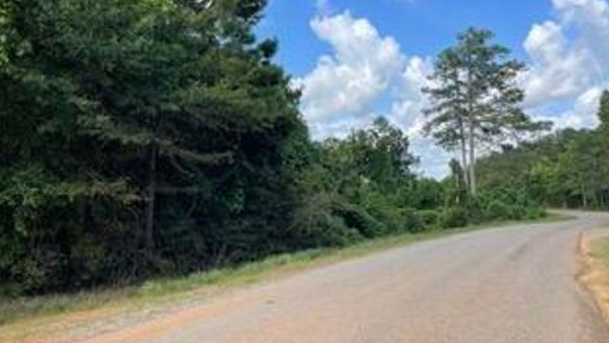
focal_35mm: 28
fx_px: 452
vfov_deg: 41.4
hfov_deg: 67.9
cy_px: 137
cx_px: 307
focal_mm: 5.1
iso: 32
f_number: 1.6
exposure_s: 1/1976
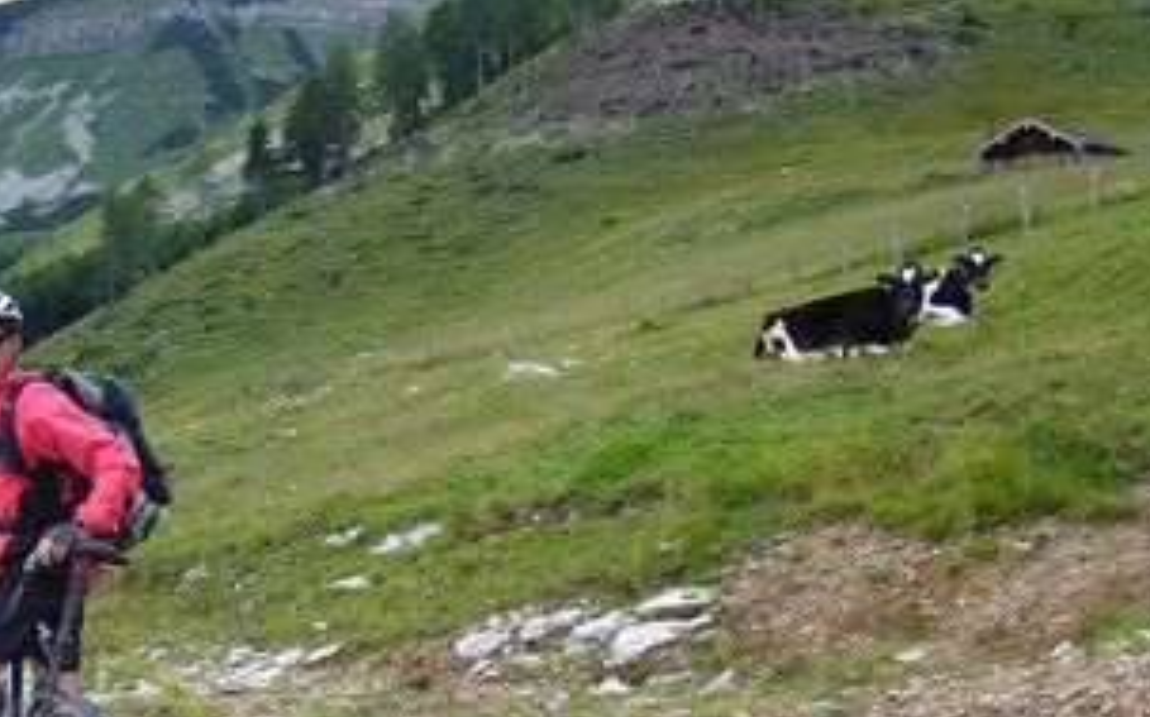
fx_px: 1973
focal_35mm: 63
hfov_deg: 32.3
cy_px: 501
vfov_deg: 20.5
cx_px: 417
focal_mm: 7.5
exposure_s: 1/250
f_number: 3.2
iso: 80
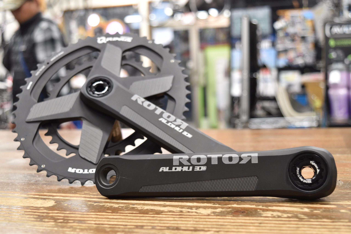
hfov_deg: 42.3
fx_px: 453
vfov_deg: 29.0
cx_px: 176
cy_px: 117
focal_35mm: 46
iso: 900
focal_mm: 31
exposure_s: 1/50
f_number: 5
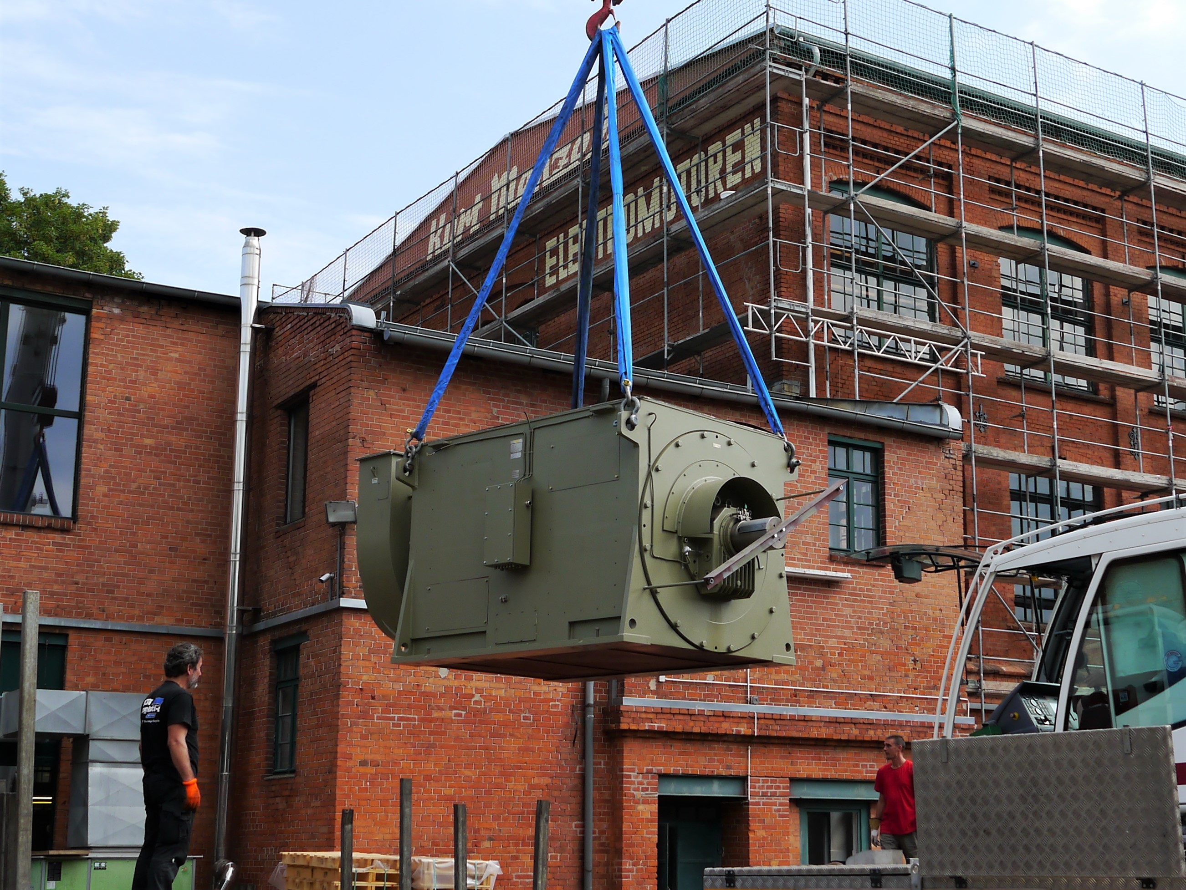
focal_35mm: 30
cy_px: 445
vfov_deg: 46.8
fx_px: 1028
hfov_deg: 59.9
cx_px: 593
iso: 160
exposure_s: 1/320
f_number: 6.3
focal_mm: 15
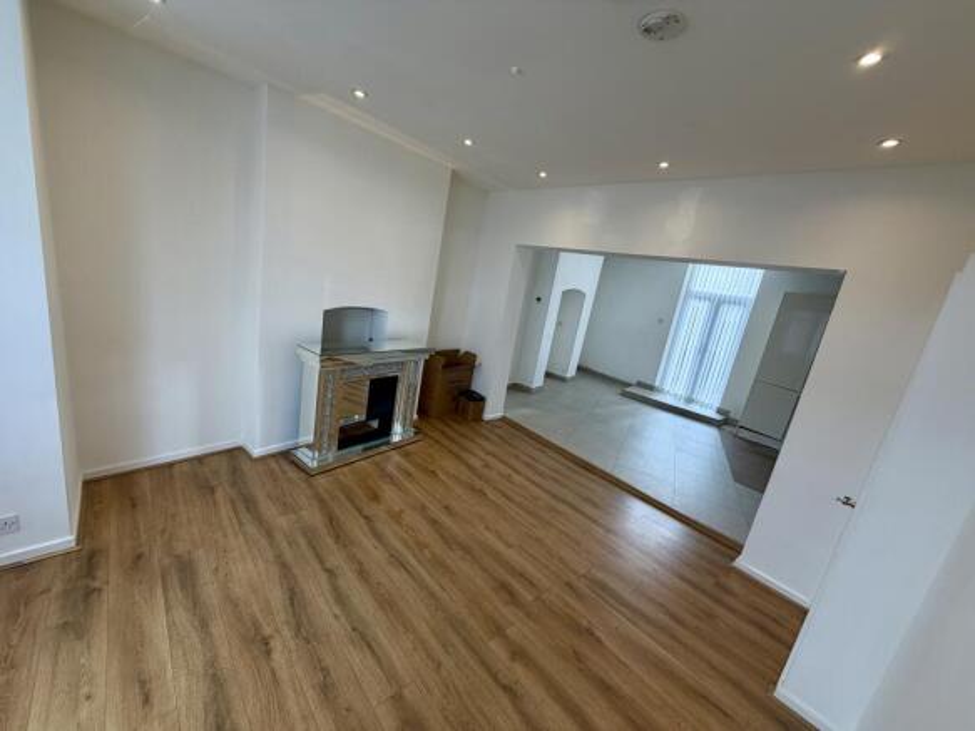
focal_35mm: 14
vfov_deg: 85.7
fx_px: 394
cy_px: 366
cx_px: 488
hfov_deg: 102.1
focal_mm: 2.22
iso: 64
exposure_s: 1/100
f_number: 2.2
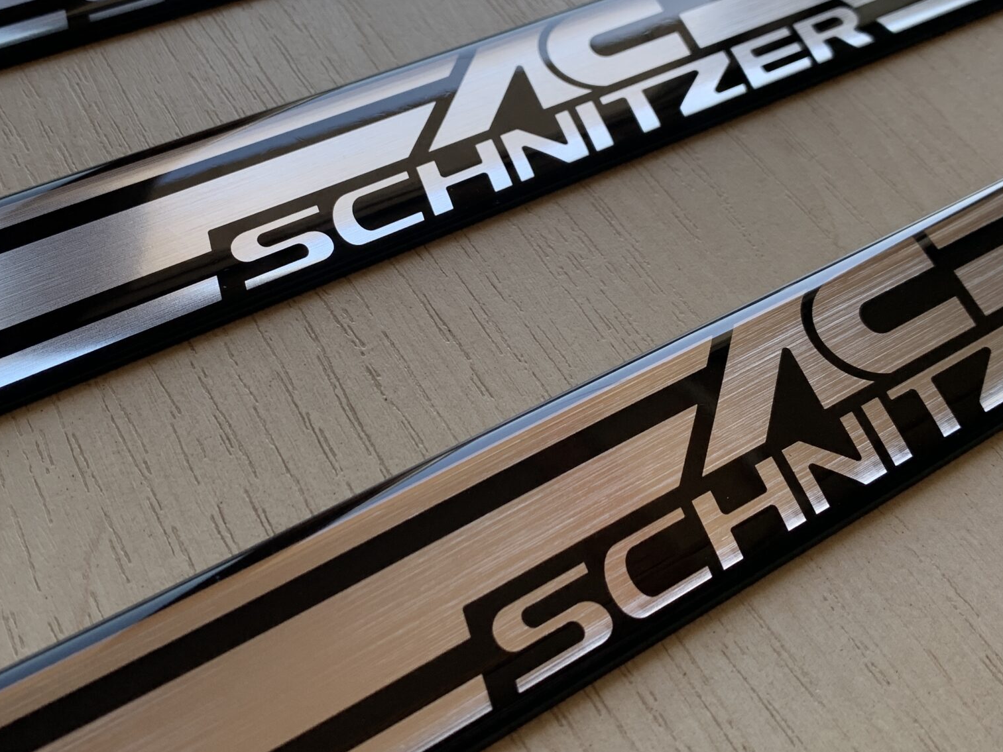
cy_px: 242
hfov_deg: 42.9
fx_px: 1275
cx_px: 461
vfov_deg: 32.6
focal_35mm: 44
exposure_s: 1/471
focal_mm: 4.25
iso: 25
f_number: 1.8
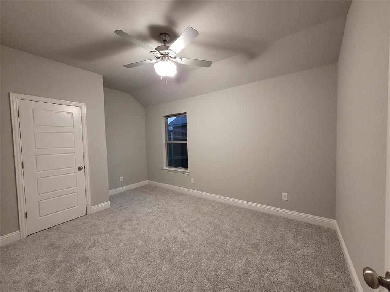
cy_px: 146
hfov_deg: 106.2
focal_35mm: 13
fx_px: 146
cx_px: 195
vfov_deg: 89.9
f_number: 2.2
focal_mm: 1.74
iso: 400
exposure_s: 1/59
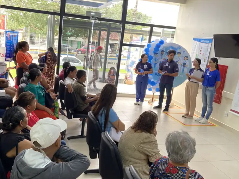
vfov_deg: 42.9
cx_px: 93
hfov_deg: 54.9
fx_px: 228
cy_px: 86
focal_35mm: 33
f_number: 1.8
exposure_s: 1/60
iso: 160
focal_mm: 4.25
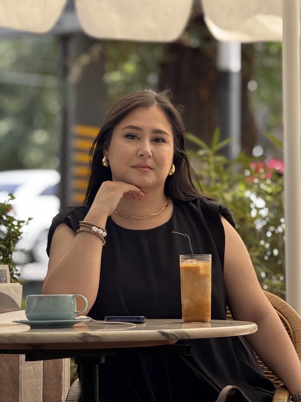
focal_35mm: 120
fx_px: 1392
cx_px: 150
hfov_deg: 12.3
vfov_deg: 16.4
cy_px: 201
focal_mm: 15.66
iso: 80
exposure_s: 1/99
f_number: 2.8
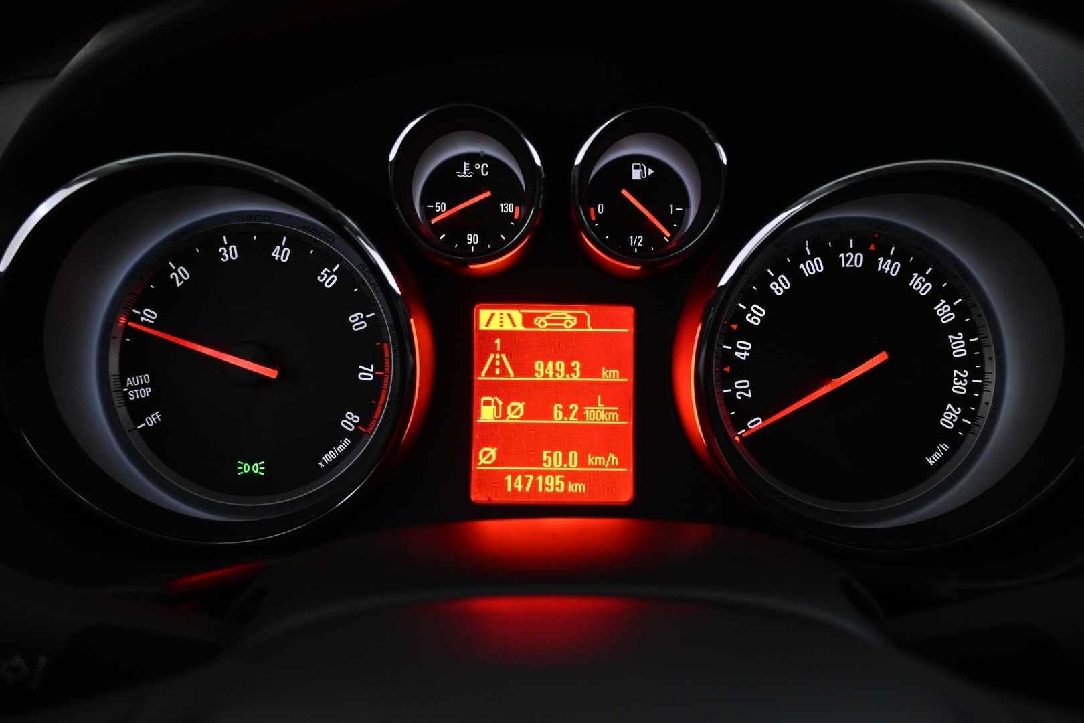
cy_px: 362
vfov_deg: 38.4
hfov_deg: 55.1
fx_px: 1039
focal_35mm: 34
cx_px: 542
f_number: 4.2
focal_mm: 23
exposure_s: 1/40
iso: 1600
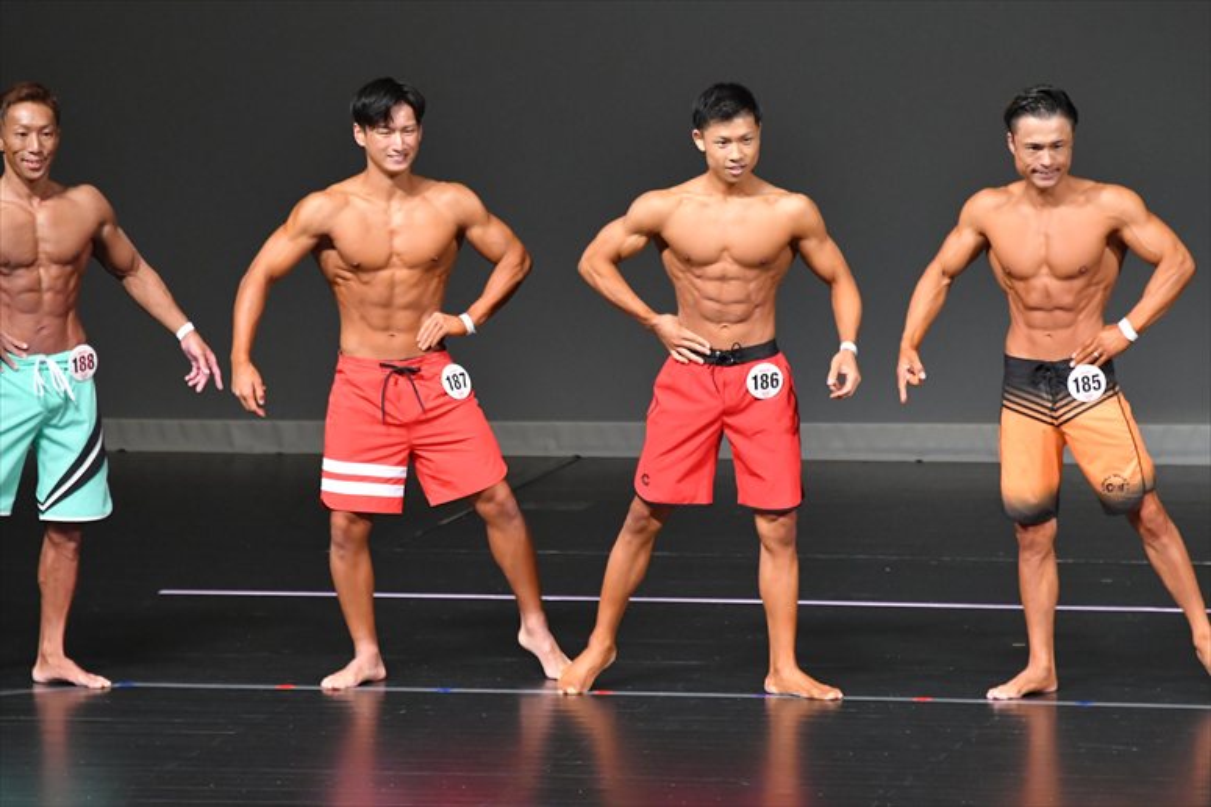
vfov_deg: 4.4
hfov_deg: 6.5
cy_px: 404
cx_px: 606
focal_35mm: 315
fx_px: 10591
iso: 5000
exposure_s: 1/400
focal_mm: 210
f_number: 5.6
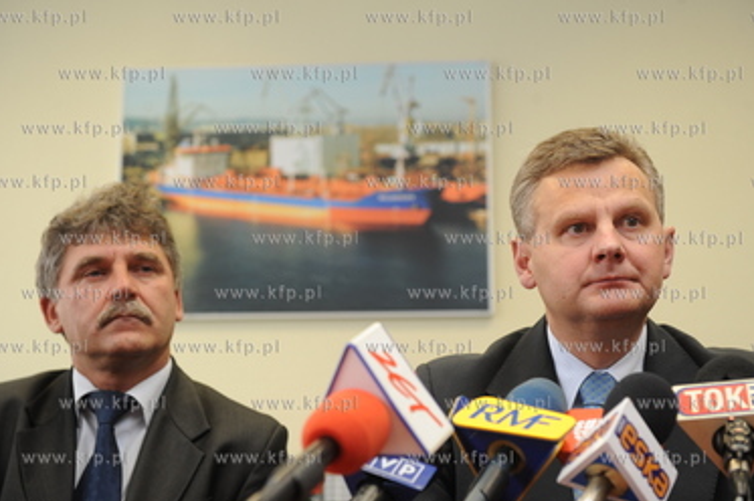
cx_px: 376
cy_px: 265
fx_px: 1569
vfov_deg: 18.1
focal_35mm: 75
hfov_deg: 27.0
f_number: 4
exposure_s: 1/100
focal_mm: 70
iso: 800
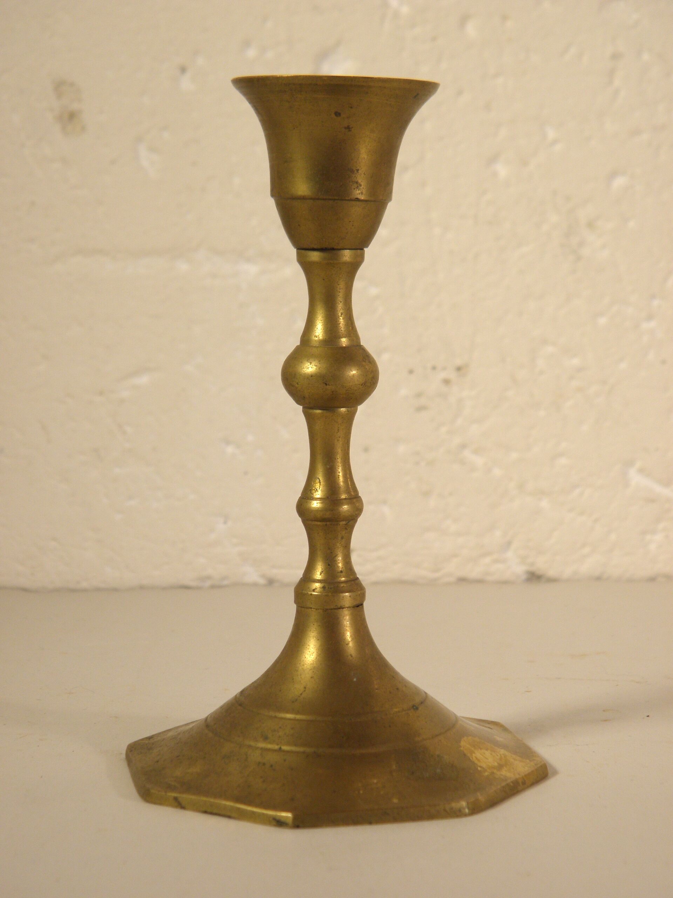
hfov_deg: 18.4
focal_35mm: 80
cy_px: 449
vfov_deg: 24.4
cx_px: 336
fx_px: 2074
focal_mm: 14.3
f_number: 4.4
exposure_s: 1/60
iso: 100
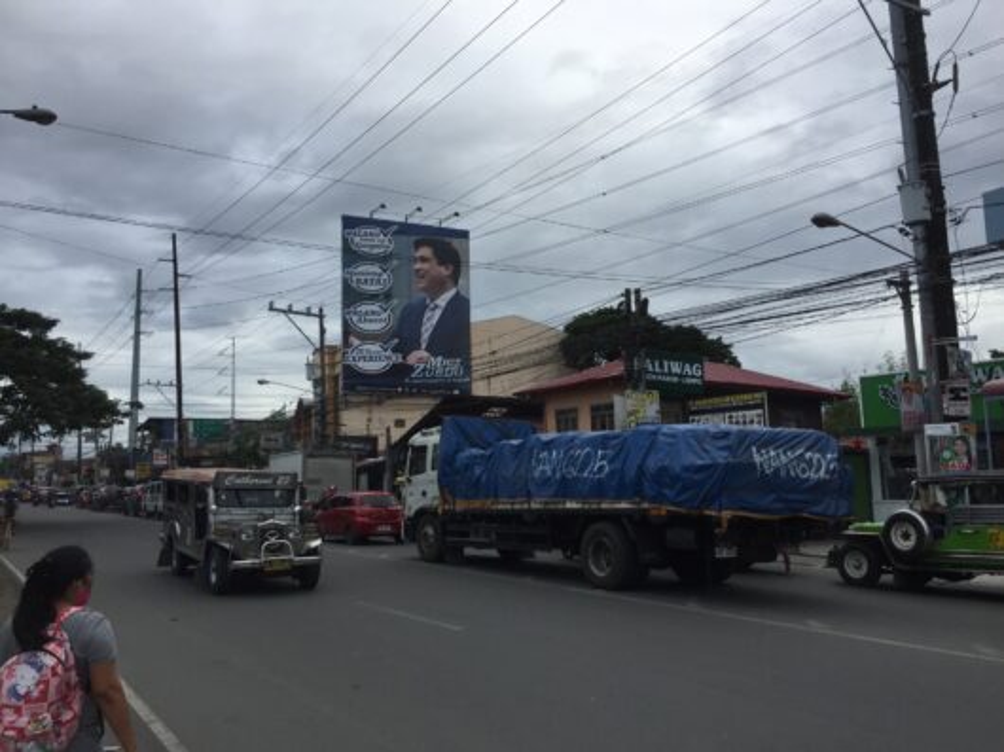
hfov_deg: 61.7
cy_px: 376
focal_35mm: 29
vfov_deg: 48.2
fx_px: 841
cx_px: 502
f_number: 2.2
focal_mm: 4.15
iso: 32
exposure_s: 1/1364
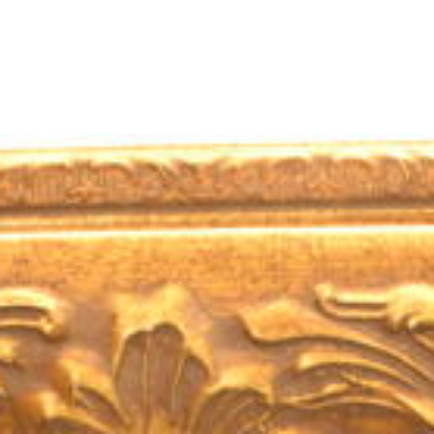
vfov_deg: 16.0
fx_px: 1433
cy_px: 621
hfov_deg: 16.7
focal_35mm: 101
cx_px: 465
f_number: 5
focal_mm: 18
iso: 800
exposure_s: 1/60
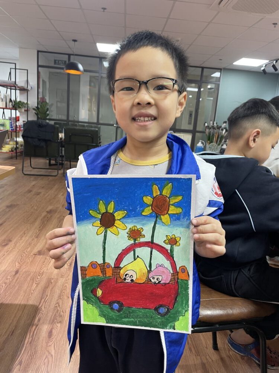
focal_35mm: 26
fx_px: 279
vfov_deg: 67.3
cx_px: 140
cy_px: 186
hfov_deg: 53.1
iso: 64
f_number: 1.6
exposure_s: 1/50
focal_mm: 4.2
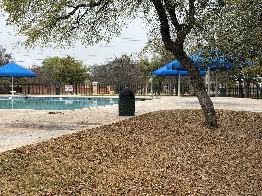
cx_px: 131
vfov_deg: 30.3
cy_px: 98
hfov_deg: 39.7
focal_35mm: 48
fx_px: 363
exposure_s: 1/1980
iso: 64
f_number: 1.78
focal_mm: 6.76
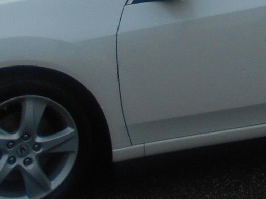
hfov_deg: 16.3
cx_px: 368
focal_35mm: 113
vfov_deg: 12.4
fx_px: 868
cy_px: -116
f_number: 3.2
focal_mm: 4.6
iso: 80
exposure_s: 1/1250
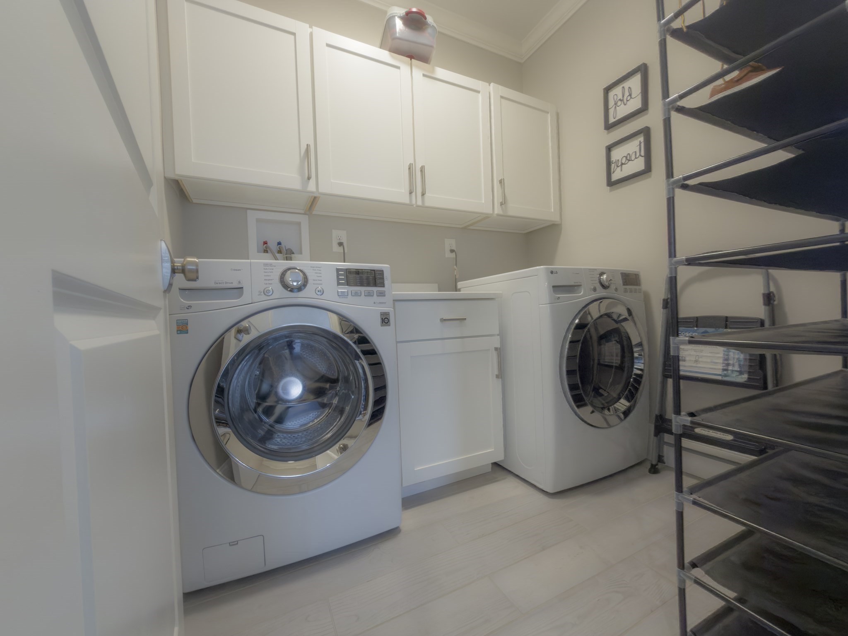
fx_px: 343
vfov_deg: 85.7
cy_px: 318
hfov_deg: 102.1
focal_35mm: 14
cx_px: 424
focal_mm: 2.22
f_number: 2.2
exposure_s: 1/30
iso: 100
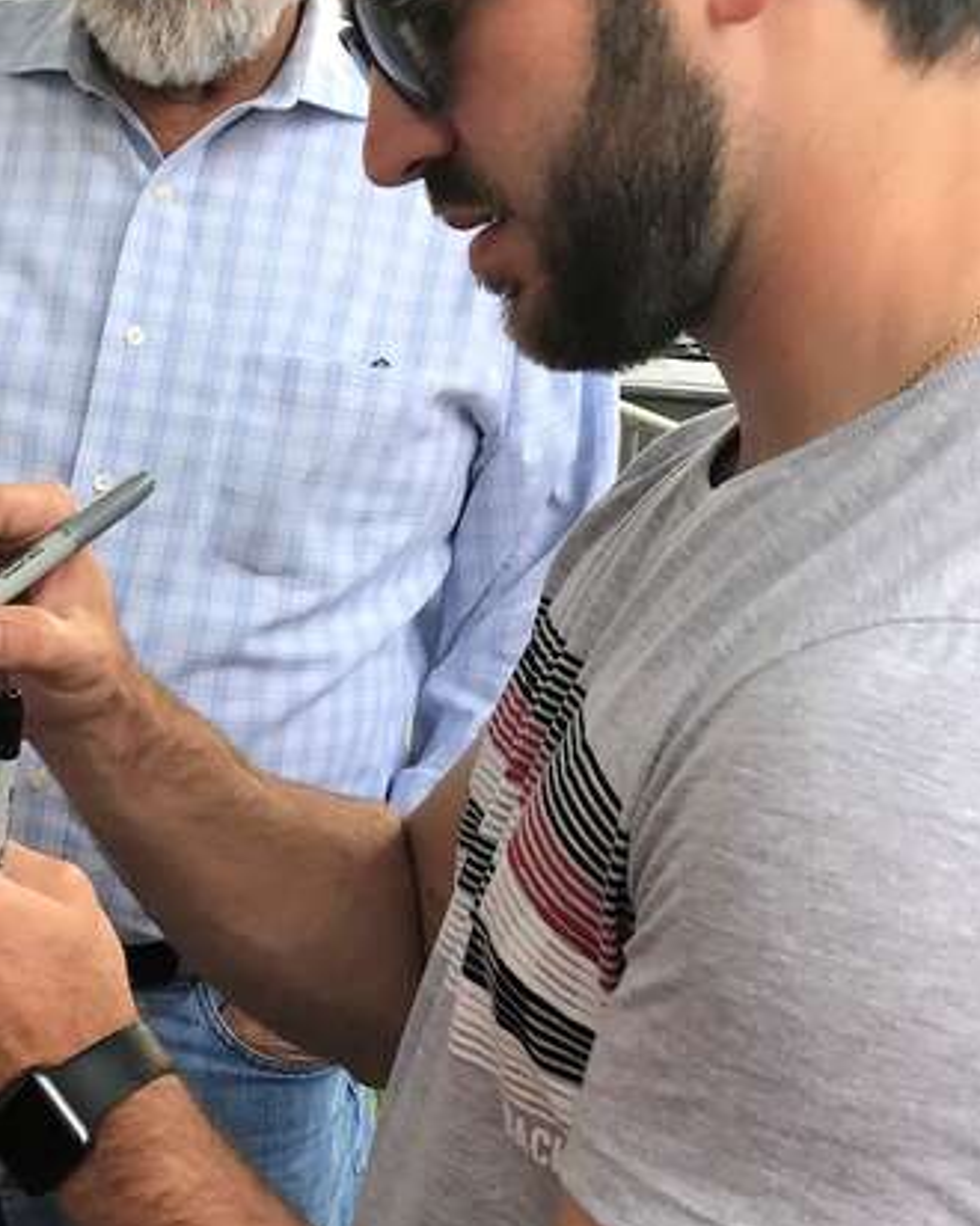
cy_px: 579
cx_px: 128
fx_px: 1923
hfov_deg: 27.7
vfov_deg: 35.4
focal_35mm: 53
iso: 25
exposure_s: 1/120
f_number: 1.8
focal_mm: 3.99
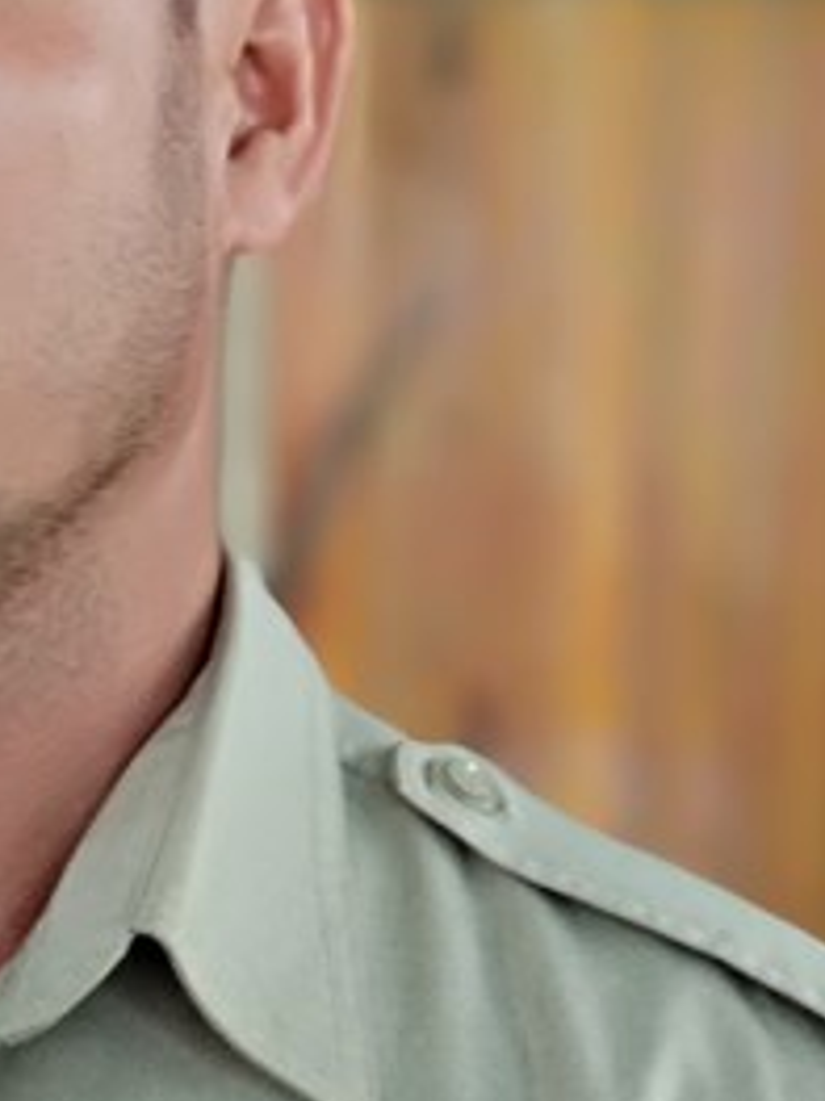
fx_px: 5025
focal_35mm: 158
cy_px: 795
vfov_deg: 12.5
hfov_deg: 9.3
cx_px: -188
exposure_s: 1/50
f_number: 2.6
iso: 640
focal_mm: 5.99
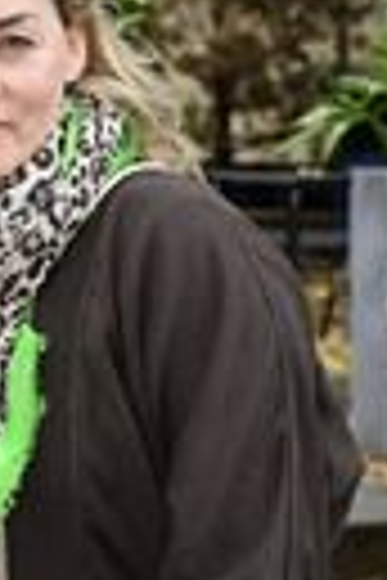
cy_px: 549
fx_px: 2241
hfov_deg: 9.6
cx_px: -148
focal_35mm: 139
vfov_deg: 14.6
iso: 1600
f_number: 5
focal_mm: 45
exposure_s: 1/200
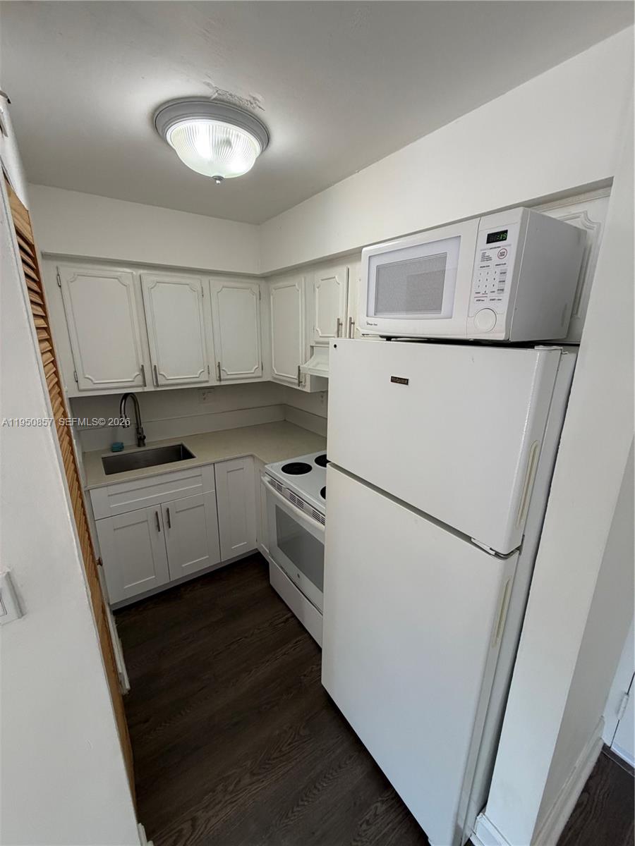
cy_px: 423
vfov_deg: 102.1
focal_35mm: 14
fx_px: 342
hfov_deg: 85.7
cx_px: 318
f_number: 2.2
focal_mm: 2.22
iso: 200
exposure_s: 1/120
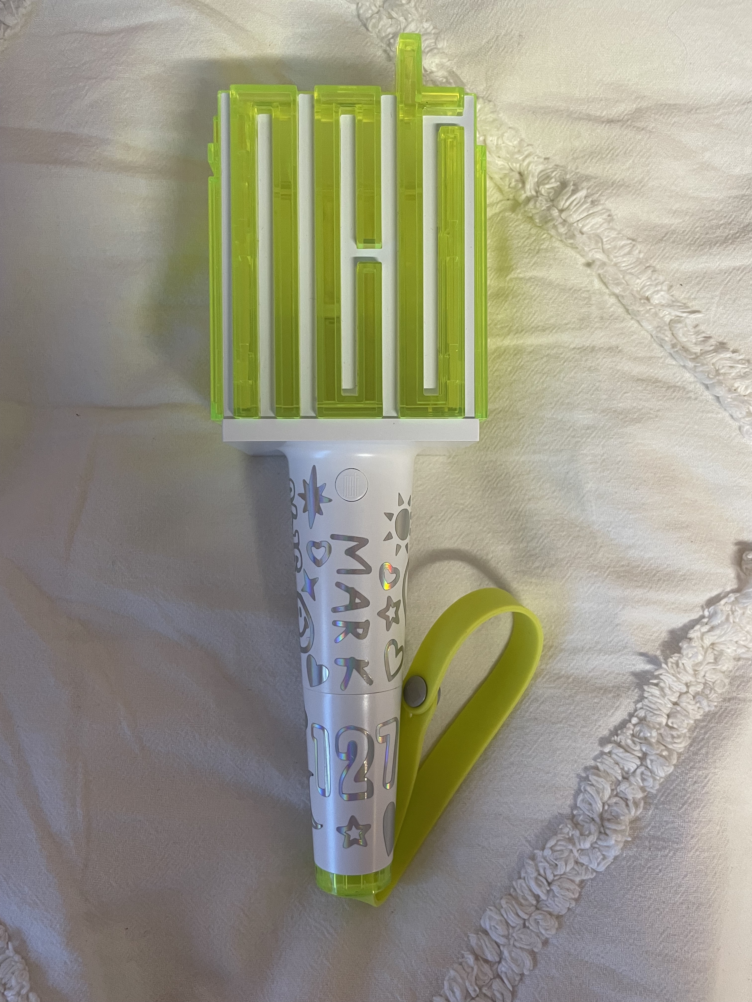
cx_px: 376
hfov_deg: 53.1
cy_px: 501
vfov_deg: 67.3
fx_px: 753
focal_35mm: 26
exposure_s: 1/60
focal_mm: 4.2
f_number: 1.6
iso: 100
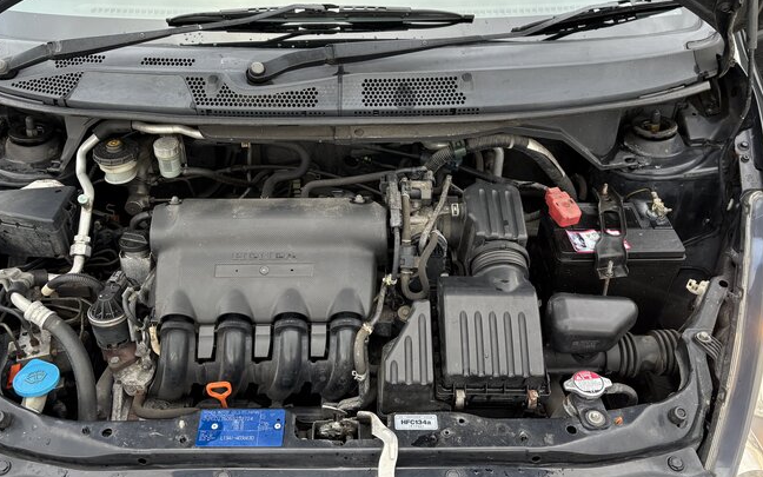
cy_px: 197
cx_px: 344
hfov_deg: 56.6
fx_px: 707
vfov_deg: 37.2
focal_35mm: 34
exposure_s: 1/242
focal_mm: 5.96
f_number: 1.6
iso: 100
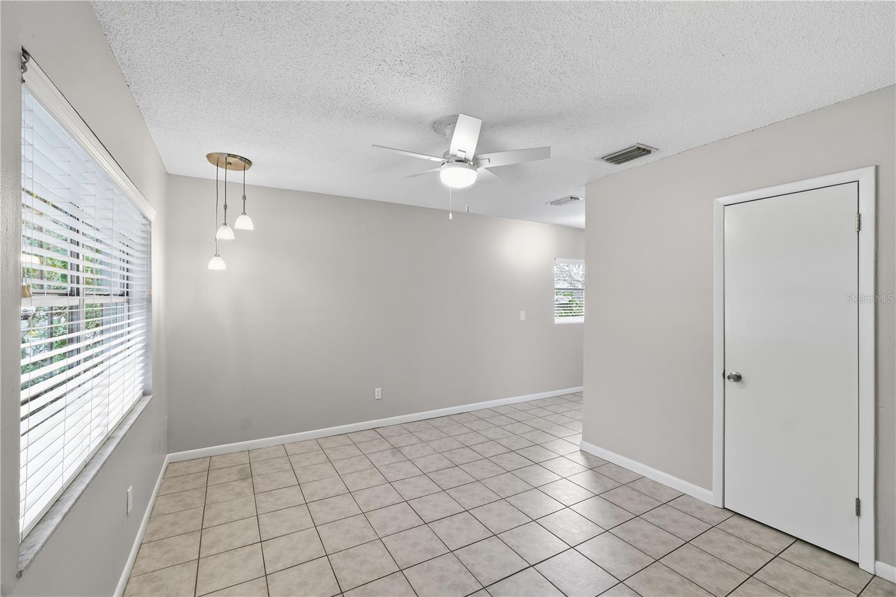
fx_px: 373
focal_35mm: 15
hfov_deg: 100.4
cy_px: 298
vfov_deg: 77.3
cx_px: 448
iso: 400
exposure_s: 1/60
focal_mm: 10
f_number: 8
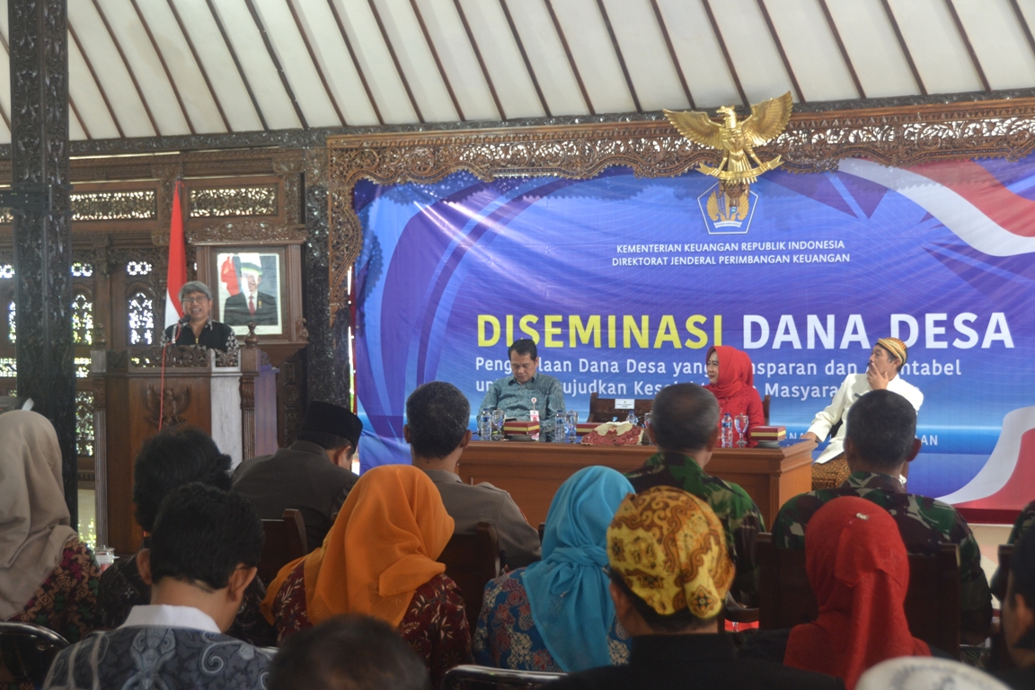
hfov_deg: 37.9
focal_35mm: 52
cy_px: 345
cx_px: 518
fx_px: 1509
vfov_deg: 25.8
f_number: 4.2
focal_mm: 35
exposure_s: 1/15
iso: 500
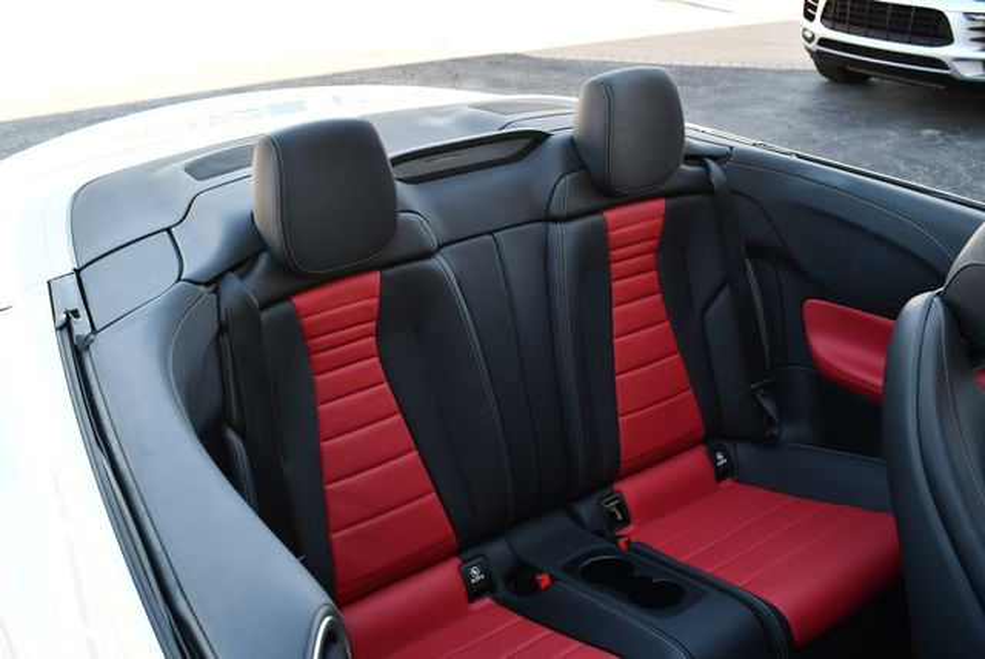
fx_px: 986
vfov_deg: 36.9
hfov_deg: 53.1
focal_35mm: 36
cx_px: 492
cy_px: 330
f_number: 4
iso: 400
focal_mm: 18
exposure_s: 1/250
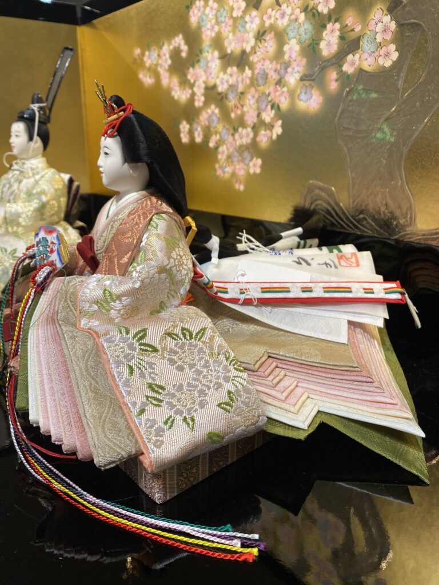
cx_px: 220
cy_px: 292
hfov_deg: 53.1
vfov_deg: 67.3
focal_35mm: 26
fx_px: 440
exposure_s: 1/120
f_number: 1.8
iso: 100
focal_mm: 4.25
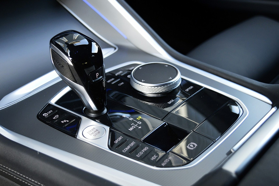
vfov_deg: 26.5
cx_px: 140
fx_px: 395
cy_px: 93
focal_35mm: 51
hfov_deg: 38.9
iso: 800
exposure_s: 1/50
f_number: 4.5
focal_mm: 34
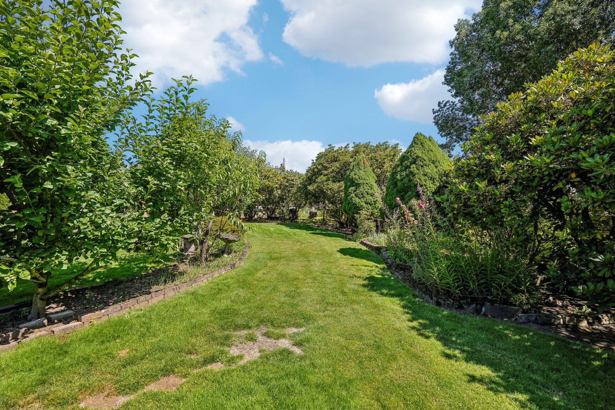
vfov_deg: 73.7
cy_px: 205
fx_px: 273
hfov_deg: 96.7
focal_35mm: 16
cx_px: 308
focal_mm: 16
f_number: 8
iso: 400
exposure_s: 1/500
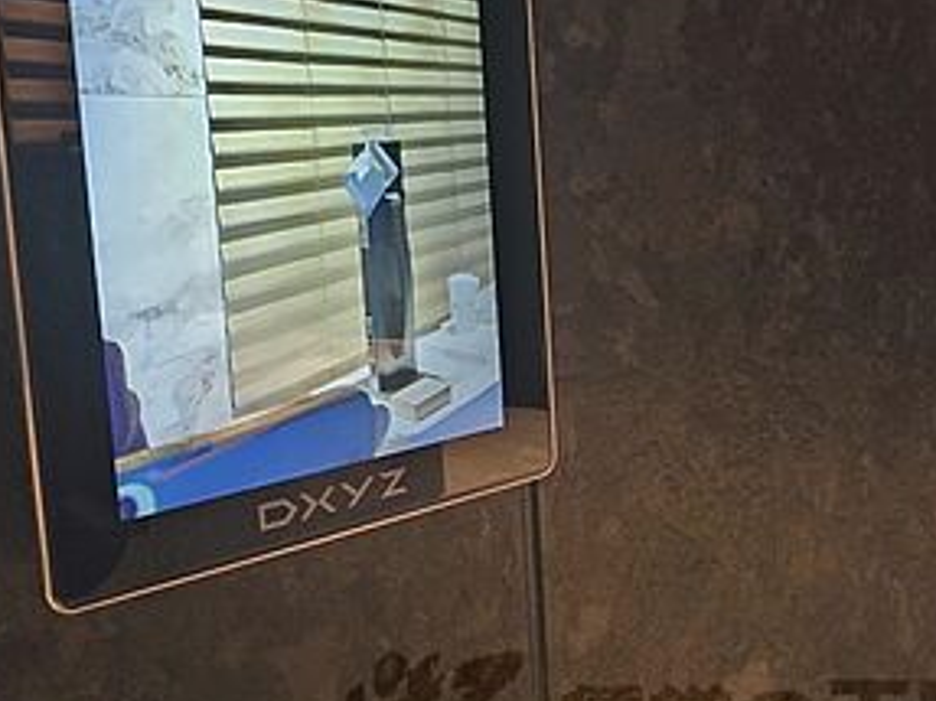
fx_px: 784
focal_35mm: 29
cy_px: 225
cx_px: 372
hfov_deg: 61.1
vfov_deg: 47.3
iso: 640
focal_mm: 2.2
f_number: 2.2
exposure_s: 1/60
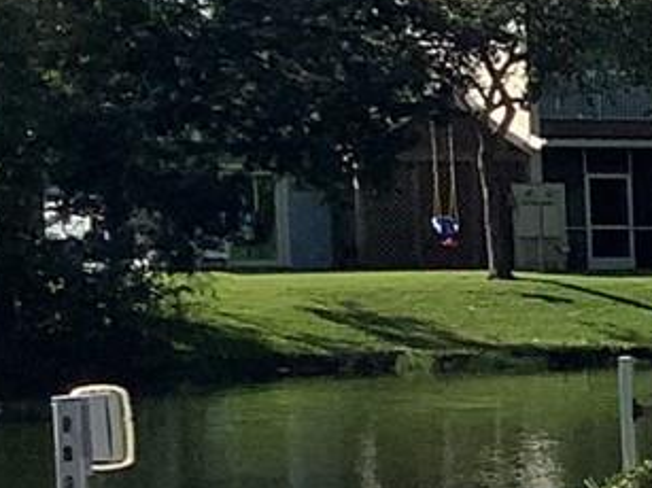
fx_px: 3897
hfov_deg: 8.4
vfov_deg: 7.1
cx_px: 1805
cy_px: 647
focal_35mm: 207
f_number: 2.4
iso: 25
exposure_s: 1/1481
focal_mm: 3.3
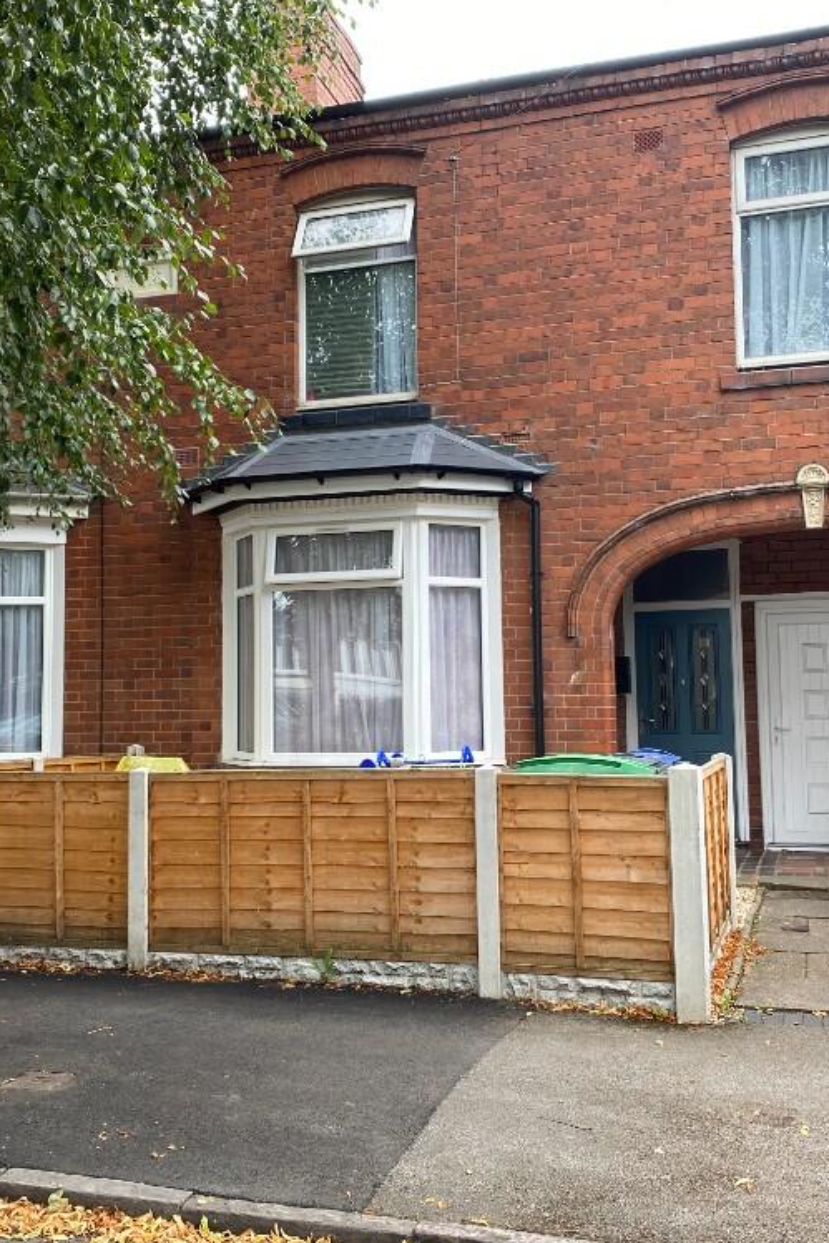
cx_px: 384
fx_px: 1277
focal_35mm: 37
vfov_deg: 51.9
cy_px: 623
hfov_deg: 35.9
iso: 32
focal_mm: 4.25
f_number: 1.8
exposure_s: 1/202
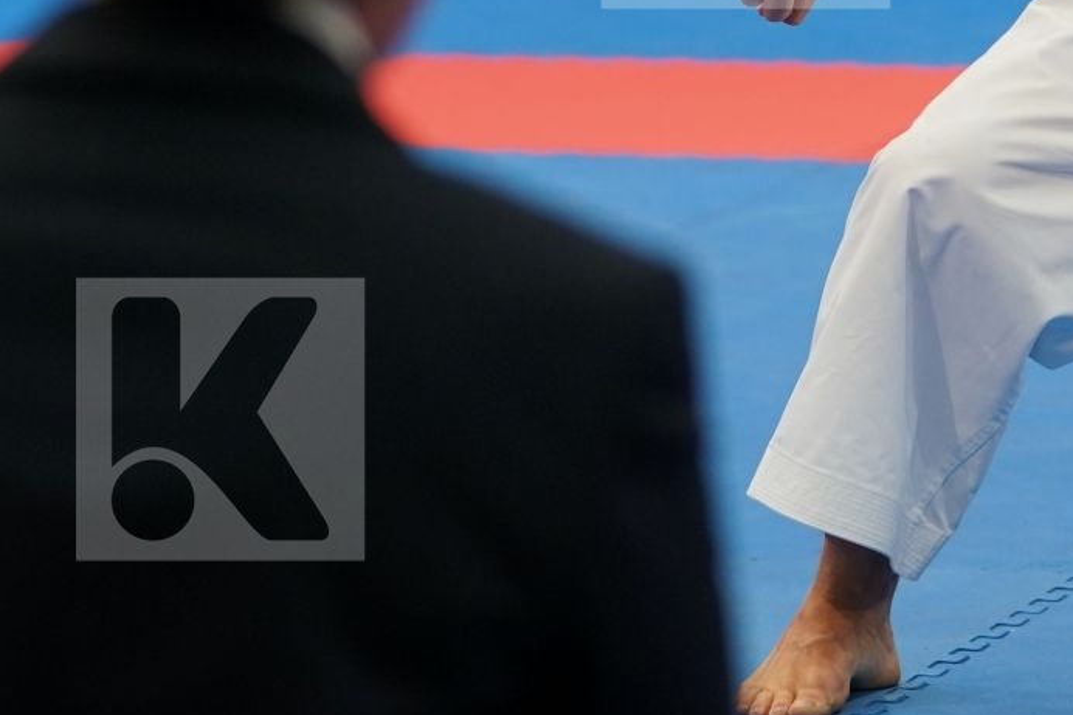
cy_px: -132
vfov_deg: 3.8
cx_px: 1271
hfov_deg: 5.7
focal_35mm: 359
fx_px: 10697
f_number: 2.8
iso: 640
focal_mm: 92
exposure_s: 1/400
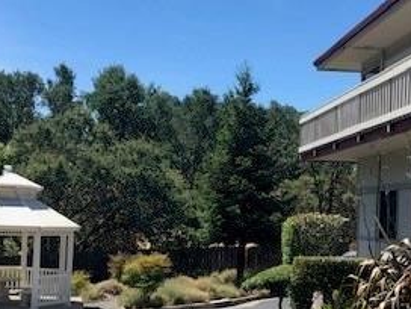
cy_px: 192
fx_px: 784
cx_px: 210
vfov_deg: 22.2
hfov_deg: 29.4
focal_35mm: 66
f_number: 1.8
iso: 20
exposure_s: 1/1350
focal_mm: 3.99
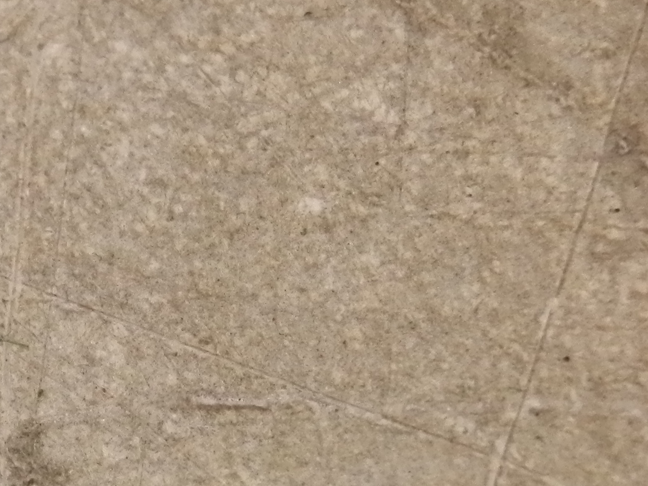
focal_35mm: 170
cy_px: 386
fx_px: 3182
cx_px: -150
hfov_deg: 11.4
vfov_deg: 8.7
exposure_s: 1/160
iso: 400
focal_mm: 10.99
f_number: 3.7
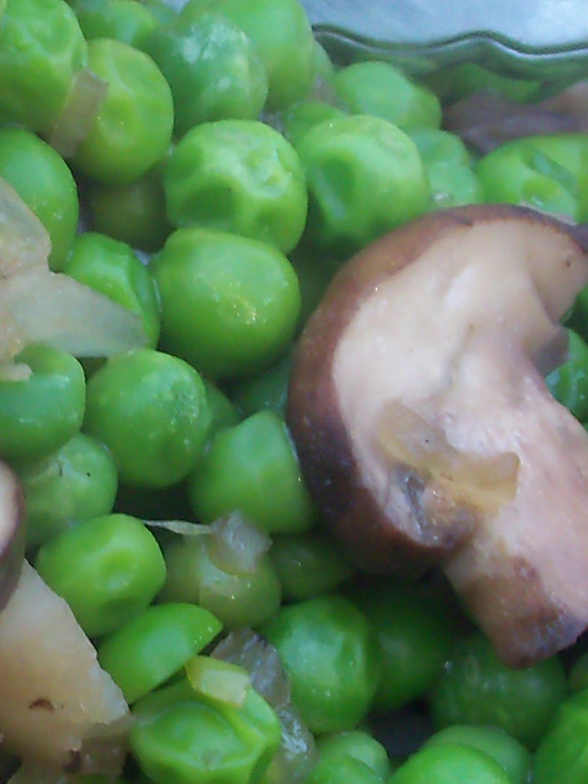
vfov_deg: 12.1
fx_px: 3692
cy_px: 453
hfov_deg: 9.0
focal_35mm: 163
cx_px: -126
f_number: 3
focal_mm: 6.3
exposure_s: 1/60
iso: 64
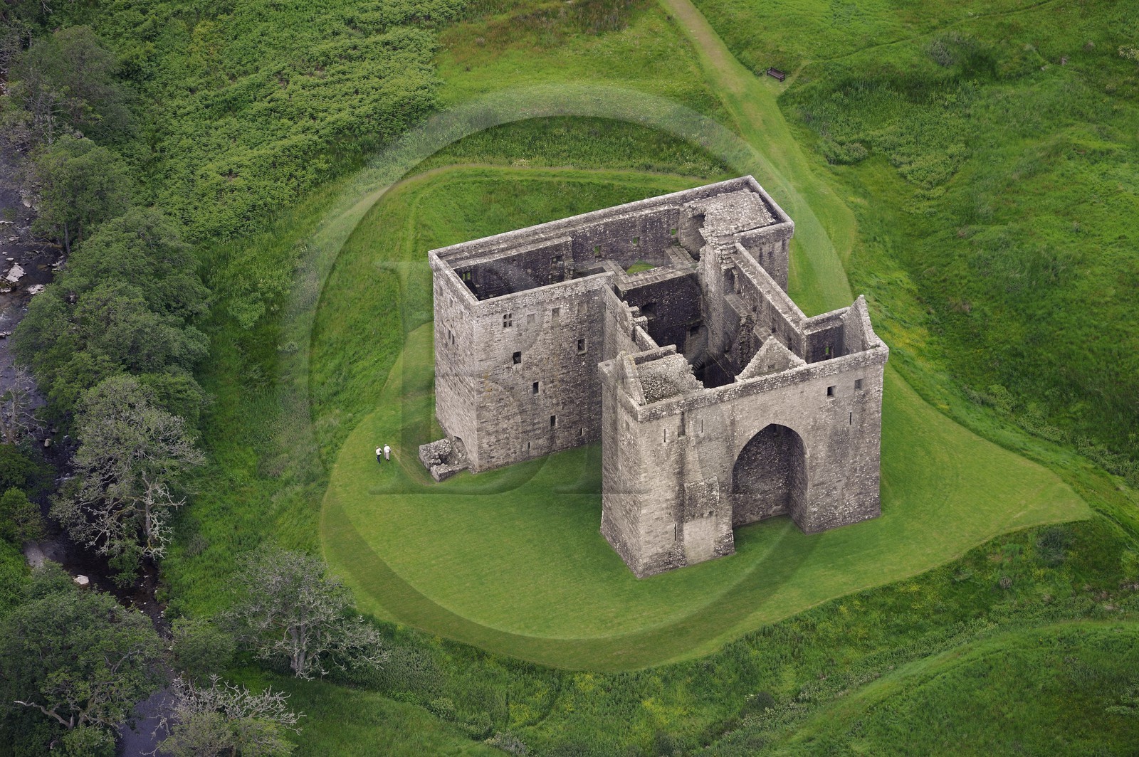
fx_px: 6322
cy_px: 378
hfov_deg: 10.3
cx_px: 570
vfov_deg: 6.9
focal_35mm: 200
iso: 400
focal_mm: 200
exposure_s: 1/800
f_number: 4
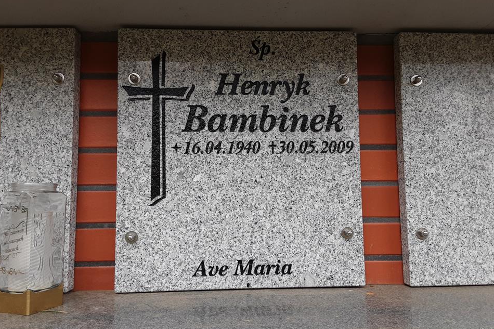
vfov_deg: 43.6
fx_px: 412
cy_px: 161
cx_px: 242
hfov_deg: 61.9
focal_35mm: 30
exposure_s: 1/292
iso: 40
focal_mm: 2.9
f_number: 1.9
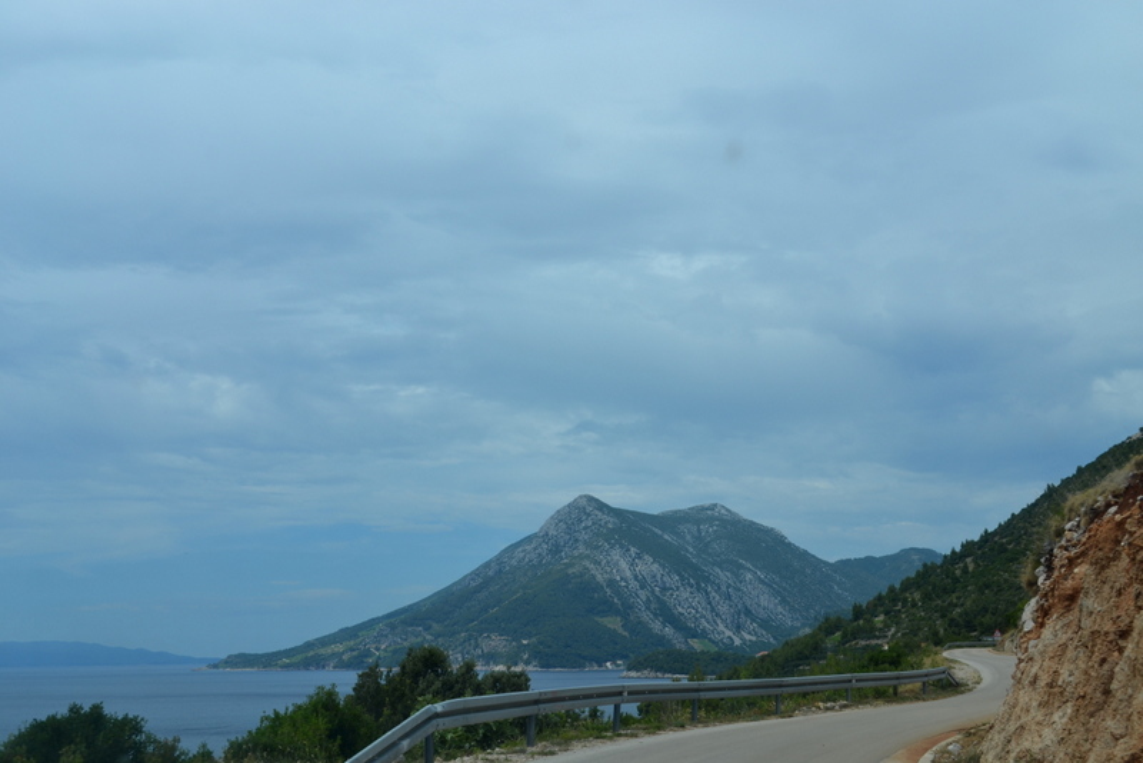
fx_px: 1524
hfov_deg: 41.1
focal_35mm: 48
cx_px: 572
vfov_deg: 28.1
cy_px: 382
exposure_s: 1/250
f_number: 8
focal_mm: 32
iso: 100
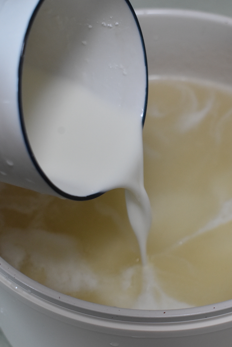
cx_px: 178
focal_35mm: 77
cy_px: 173
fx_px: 744
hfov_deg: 17.6
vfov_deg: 26.3
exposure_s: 1/50
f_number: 5
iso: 1100
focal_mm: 34
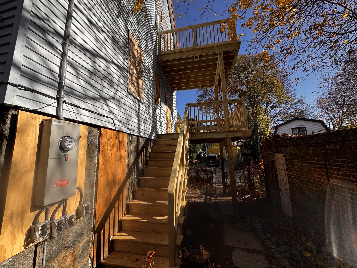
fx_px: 155
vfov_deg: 81.7
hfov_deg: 98.1
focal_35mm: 15
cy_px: 126
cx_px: 173
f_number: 2.2
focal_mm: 2.22
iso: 40
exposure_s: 1/1506
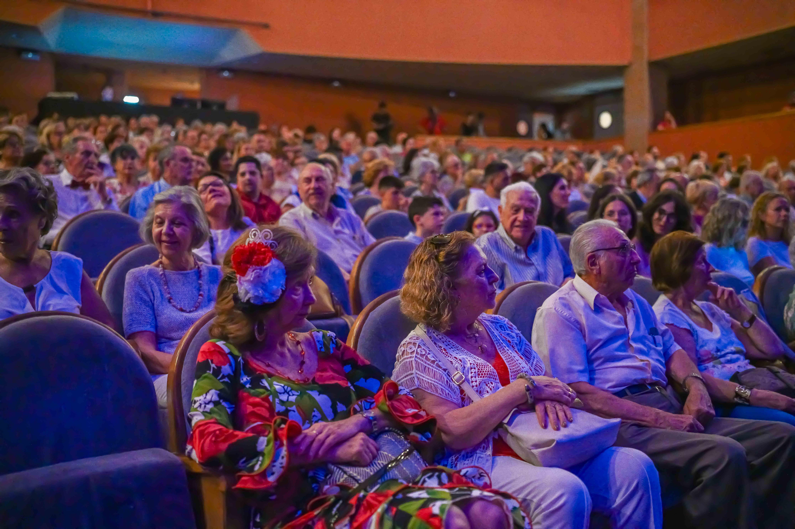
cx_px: 398
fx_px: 773
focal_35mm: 35
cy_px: 264
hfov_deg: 54.4
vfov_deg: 37.8
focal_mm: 35
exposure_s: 1/320
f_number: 2
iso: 10000
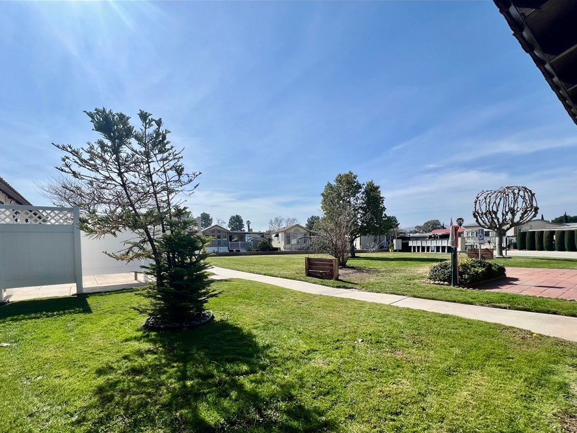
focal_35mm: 15
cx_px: 262
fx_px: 250
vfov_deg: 81.2
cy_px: 249
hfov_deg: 97.9
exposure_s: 1/2732
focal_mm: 1.57
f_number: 1.8
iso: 32
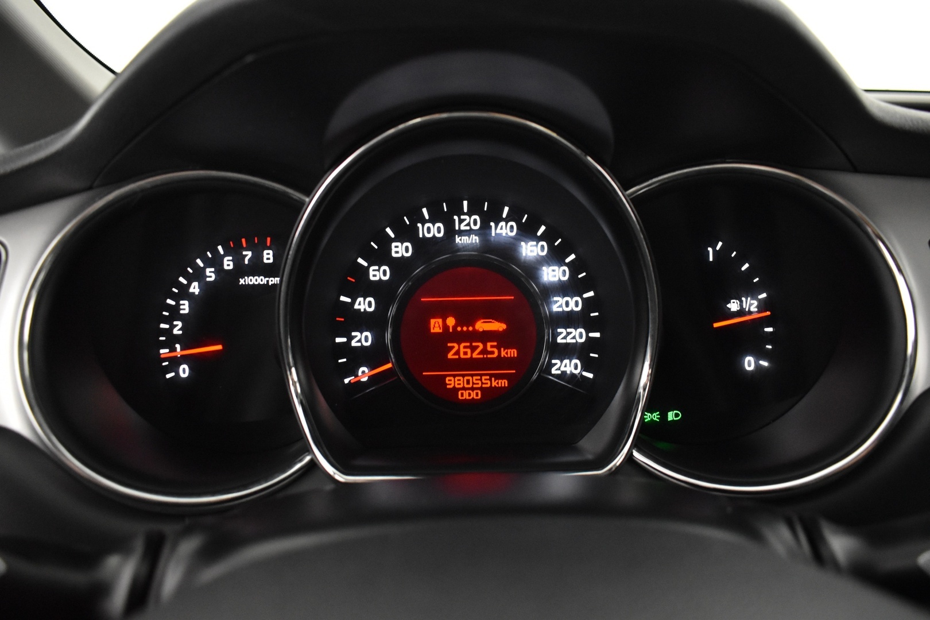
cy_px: 310
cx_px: 465
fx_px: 697
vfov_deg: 47.9
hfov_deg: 67.4
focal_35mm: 27
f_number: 3.5
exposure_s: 1/30
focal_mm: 18
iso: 3200
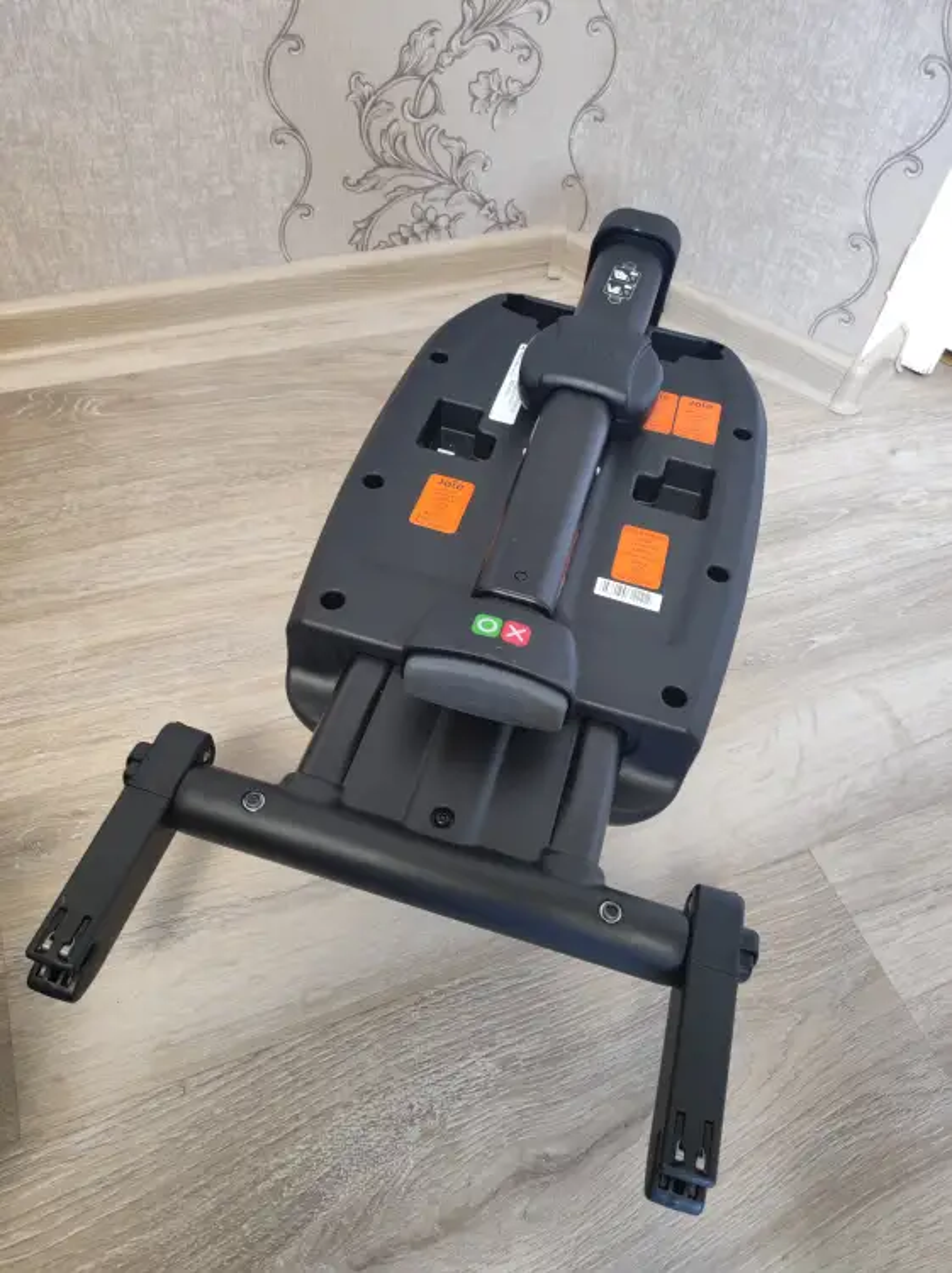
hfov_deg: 54.8
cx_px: 476
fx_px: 918
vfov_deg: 69.4
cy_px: 636
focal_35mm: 25
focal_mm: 4.7
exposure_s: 1/33
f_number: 1.79
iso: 574
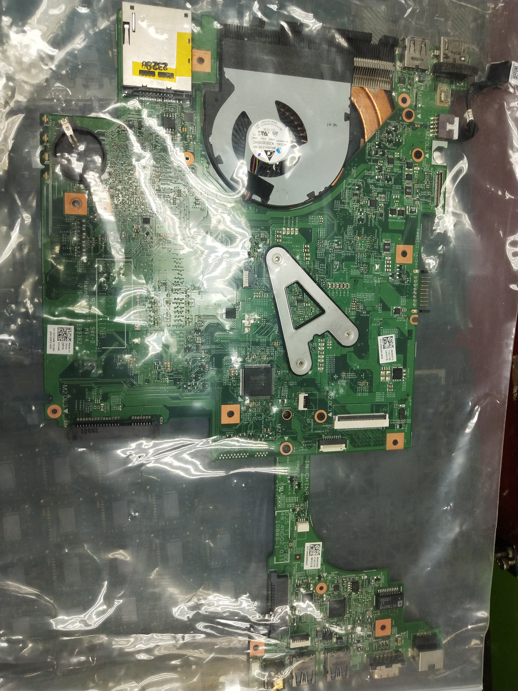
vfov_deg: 60.0
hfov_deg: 46.8
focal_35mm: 30
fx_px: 599
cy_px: 346
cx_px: 259
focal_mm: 3.95
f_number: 1.8
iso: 205
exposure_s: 1/100
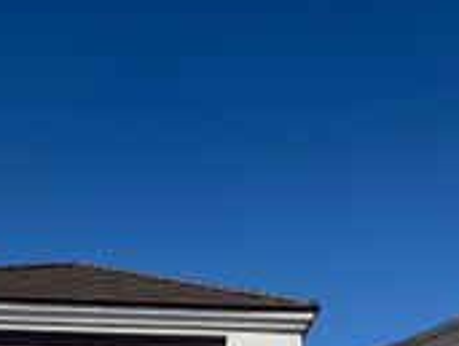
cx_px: 293
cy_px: 388
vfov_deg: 20.1
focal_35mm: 70
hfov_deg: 27.6
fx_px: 930
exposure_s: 1/9009
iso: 80
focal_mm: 6.76
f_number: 1.78
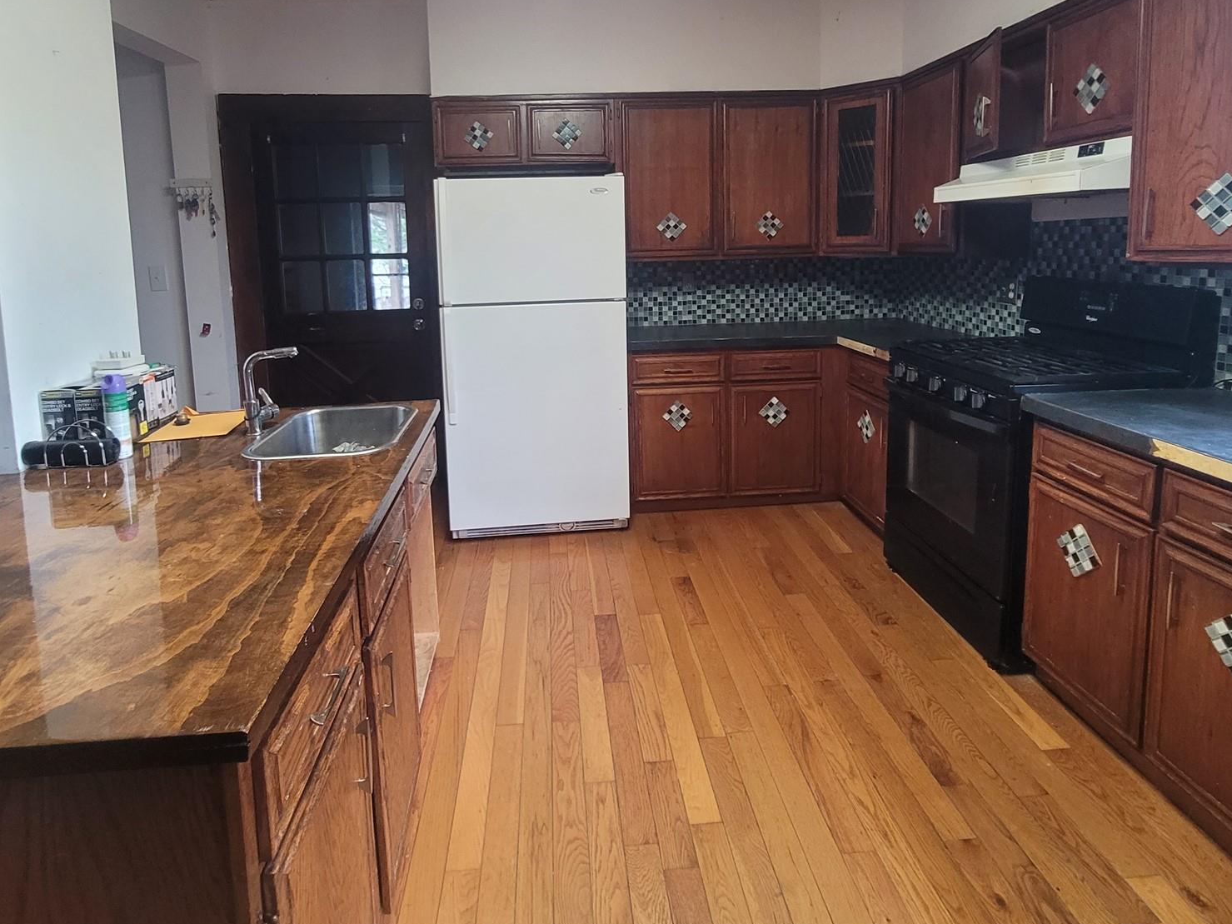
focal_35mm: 18
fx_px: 641
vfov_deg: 69.9
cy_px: 323
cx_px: 586
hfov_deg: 87.7
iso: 400
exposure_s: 1/60
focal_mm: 2.2
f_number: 2.2
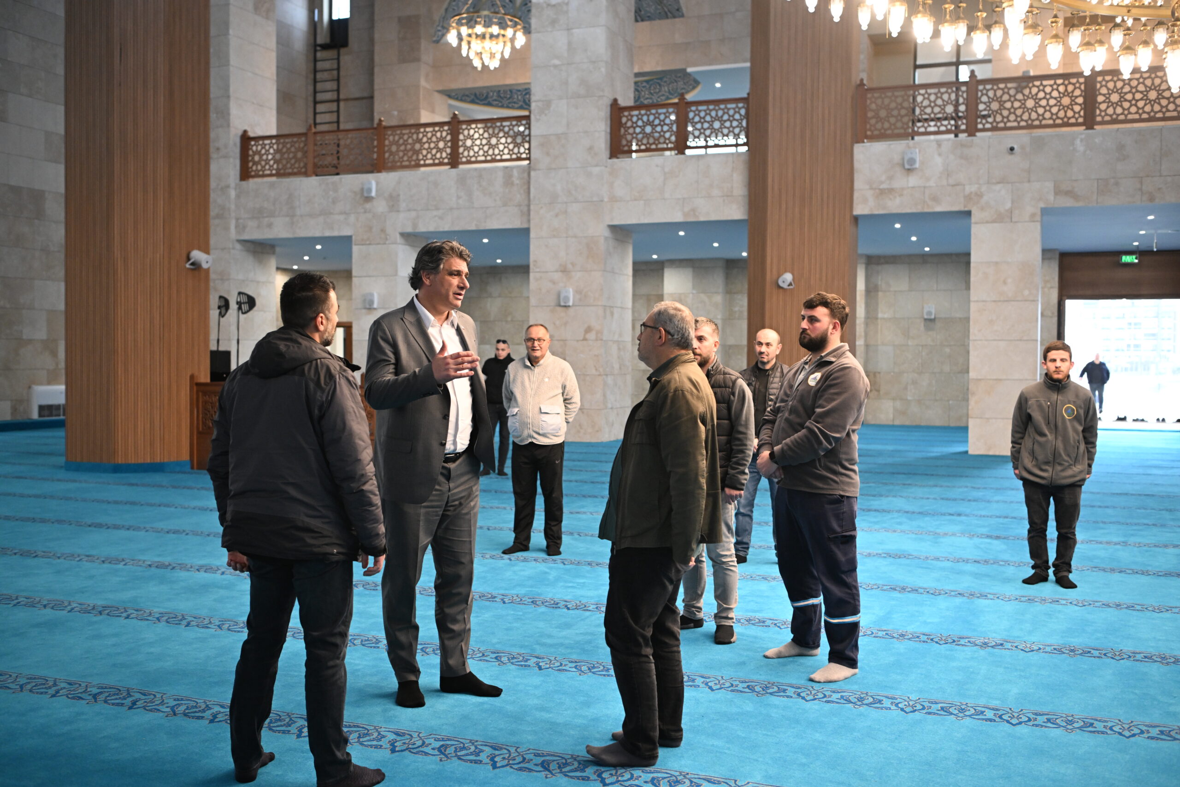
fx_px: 1180
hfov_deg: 53.1
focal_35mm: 36
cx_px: 590
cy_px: 394
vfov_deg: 36.9
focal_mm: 36
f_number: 2.8
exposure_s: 1/200
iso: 2000
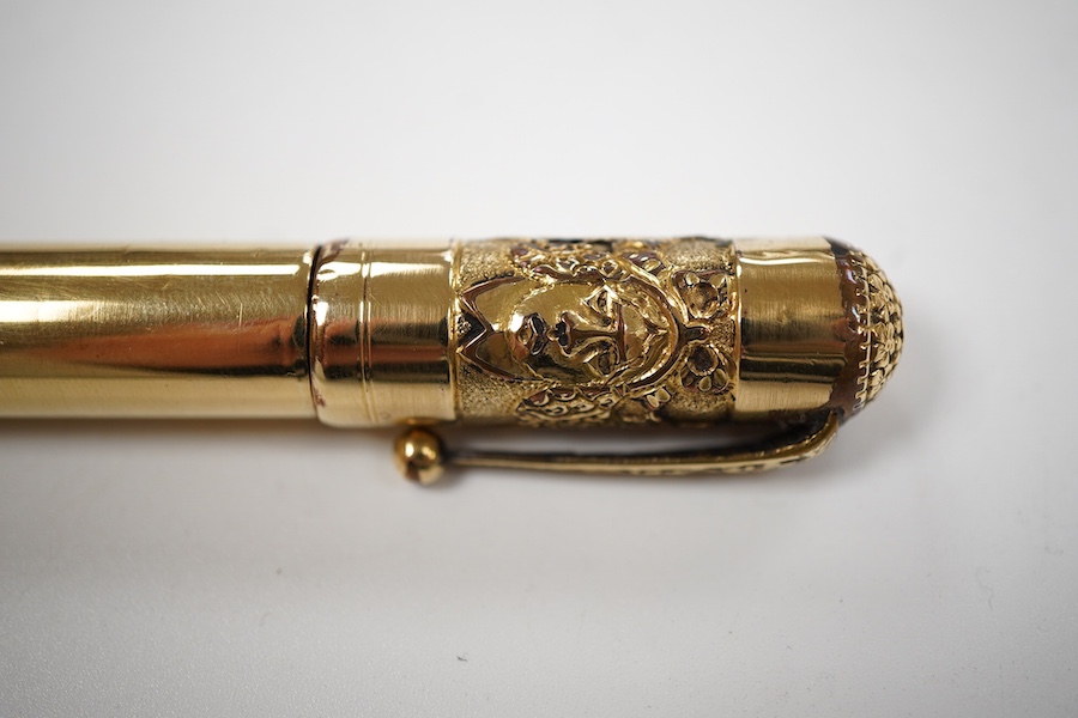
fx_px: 1347
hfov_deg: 43.6
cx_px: 539
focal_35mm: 45
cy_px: 359
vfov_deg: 29.9
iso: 640
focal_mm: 30
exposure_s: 1/125
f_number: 5
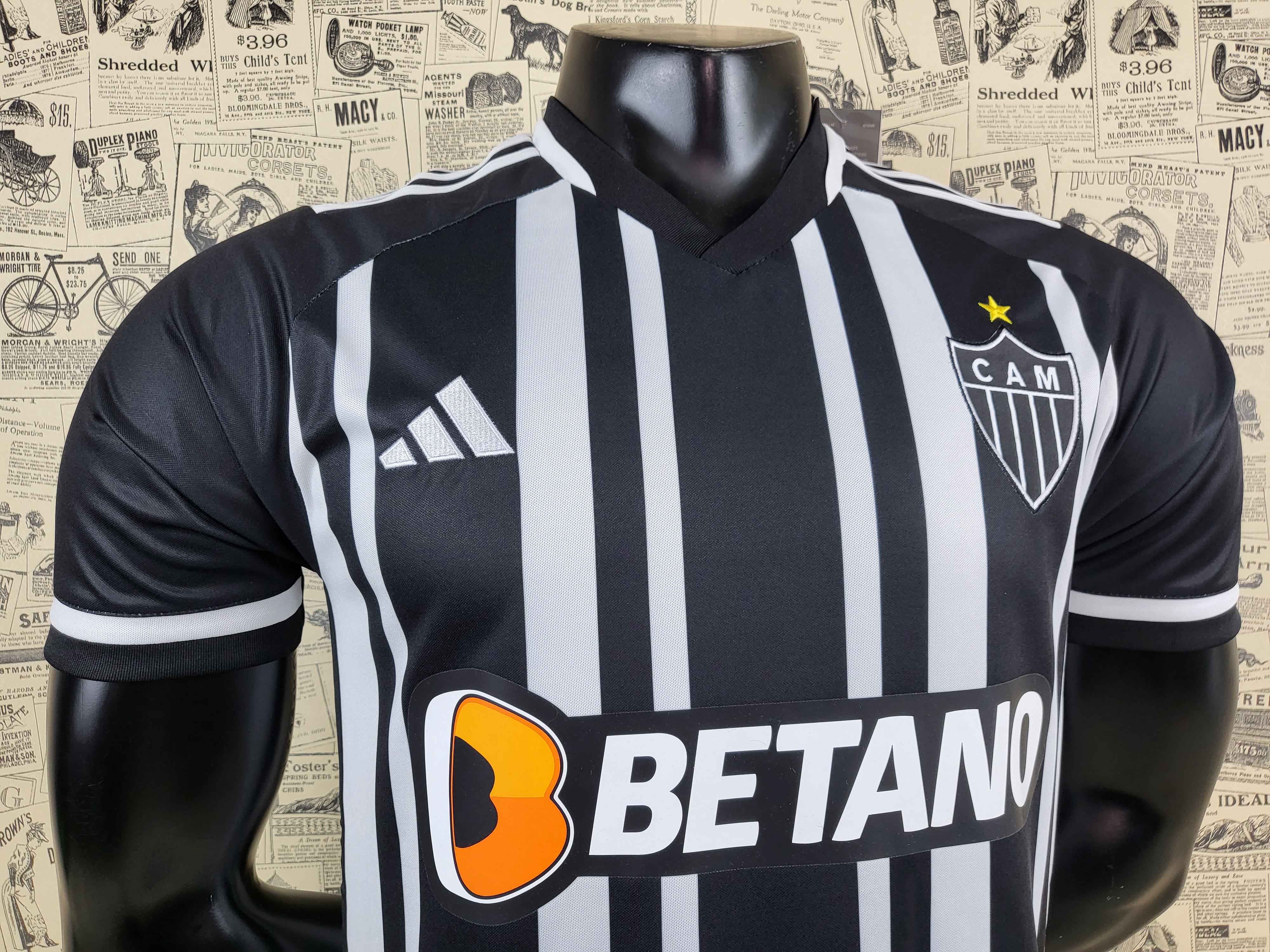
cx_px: 635
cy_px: 476
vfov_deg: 53.1
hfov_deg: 67.3
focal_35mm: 26
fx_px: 954
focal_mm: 4.25
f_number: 1.8
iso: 80
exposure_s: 1/100
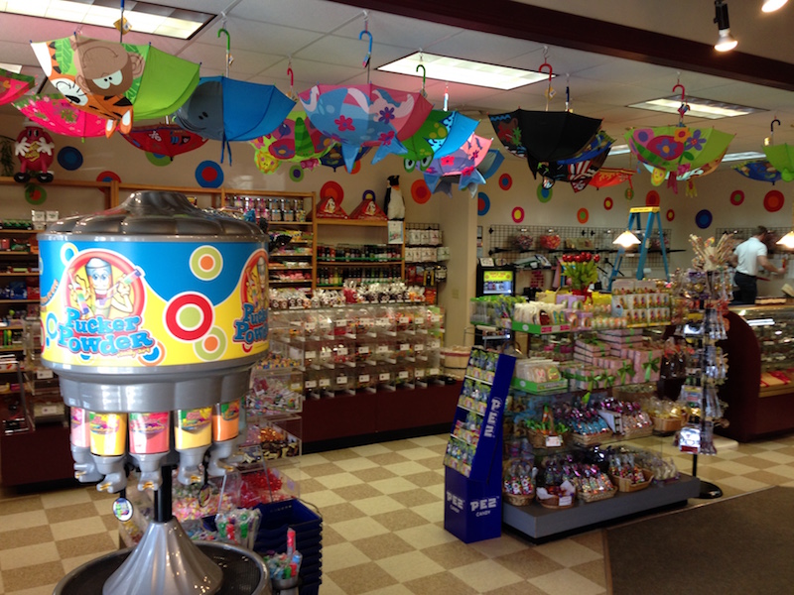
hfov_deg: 55.4
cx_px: 397
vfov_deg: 42.9
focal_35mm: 33
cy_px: 298
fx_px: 757
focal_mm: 4.12
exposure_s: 1/20
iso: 64
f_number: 2.4
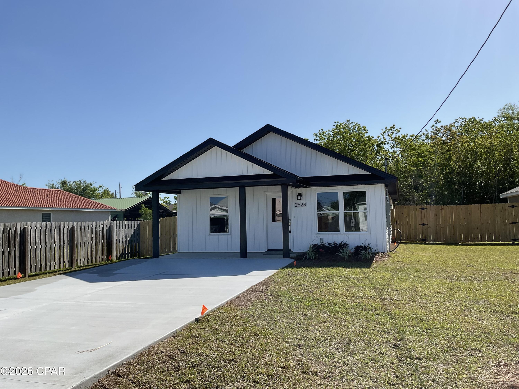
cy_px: 194
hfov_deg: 61.7
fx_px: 435
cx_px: 260
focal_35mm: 29
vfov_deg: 48.2
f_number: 1.8
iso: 16
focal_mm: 3
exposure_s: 1/2801
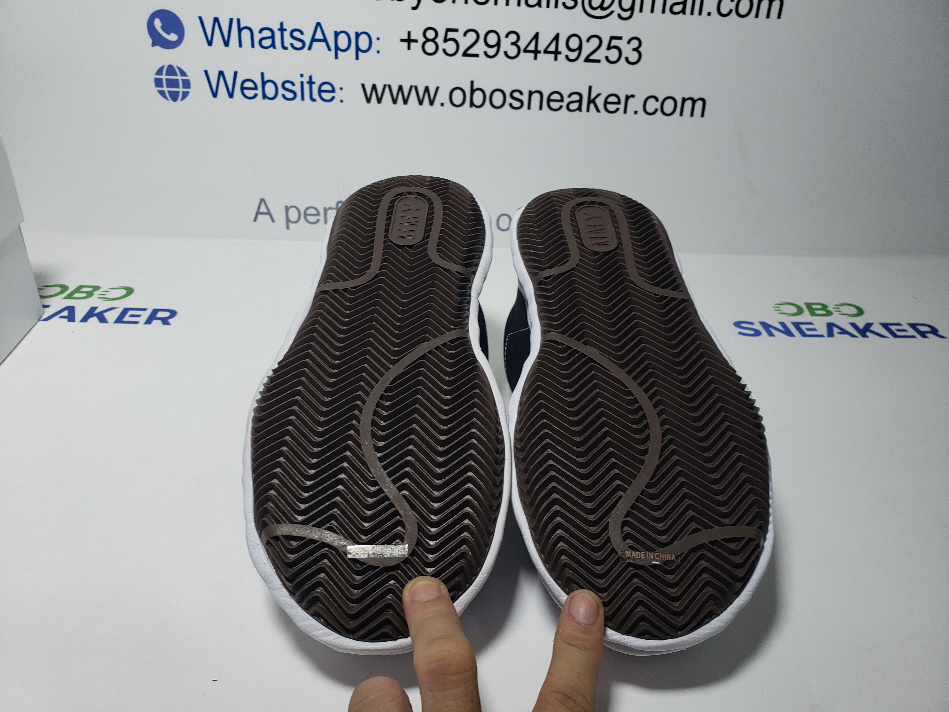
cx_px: 474
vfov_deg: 53.1
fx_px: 713
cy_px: 356
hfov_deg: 67.3
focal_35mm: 26
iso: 50
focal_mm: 4.3
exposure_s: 1/205
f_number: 2.4
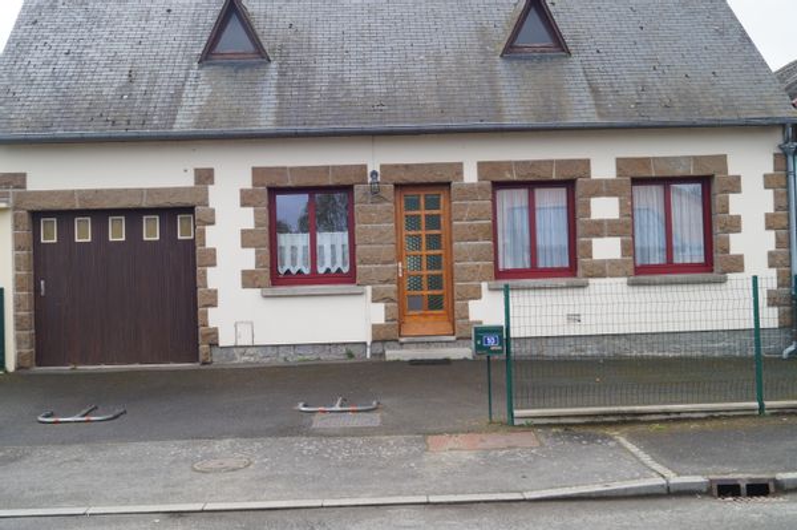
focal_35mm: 42
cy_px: 265
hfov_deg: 46.4
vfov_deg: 31.8
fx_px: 929
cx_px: 398
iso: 100
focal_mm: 28
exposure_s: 1/100
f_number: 8
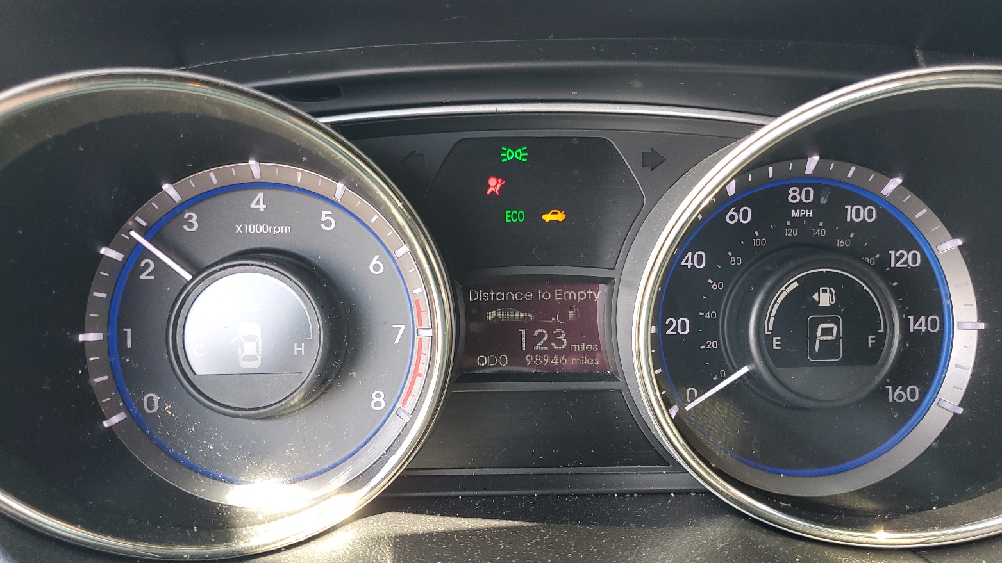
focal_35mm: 29
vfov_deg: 40.2
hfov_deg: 66.1
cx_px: 496
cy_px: 292
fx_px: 770
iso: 87
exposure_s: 1/120
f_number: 1.5
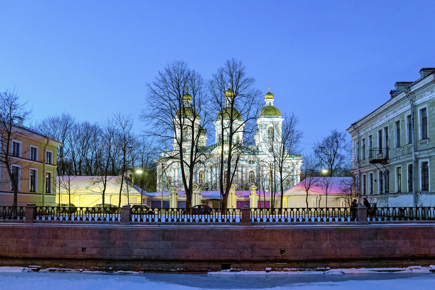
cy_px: 145
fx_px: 604
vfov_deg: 27.0
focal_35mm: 50
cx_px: 218
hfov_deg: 39.6
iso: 4000
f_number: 5
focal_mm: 50
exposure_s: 1/10
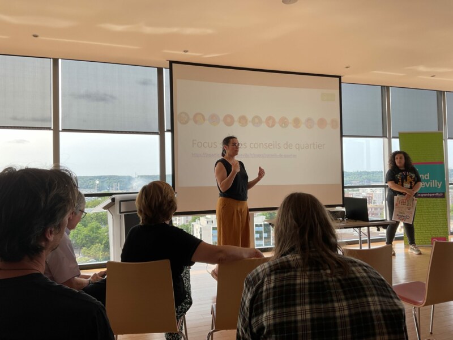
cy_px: 170
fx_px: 380
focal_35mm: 29
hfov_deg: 61.7
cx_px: 226
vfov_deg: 48.2
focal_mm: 3
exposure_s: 1/247
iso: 16
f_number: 1.8
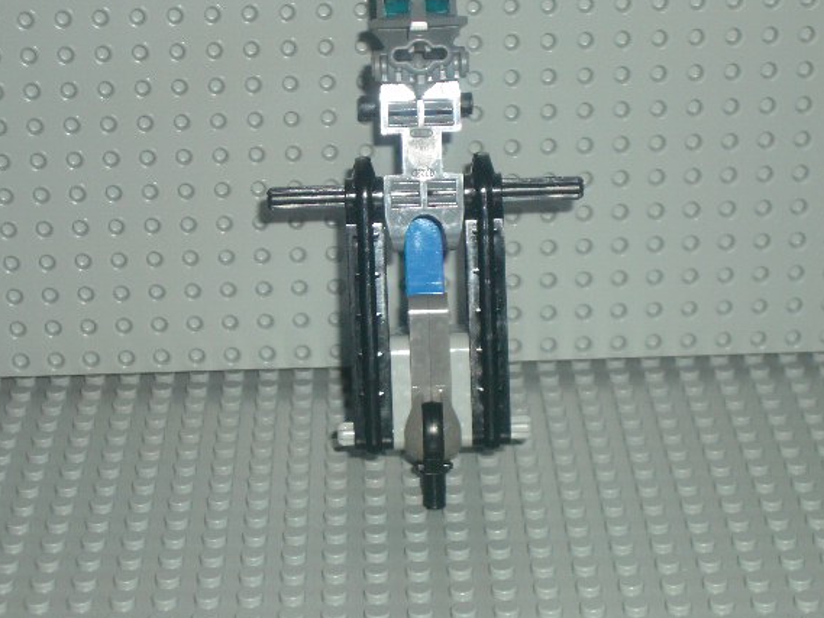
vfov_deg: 14.9
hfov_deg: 19.8
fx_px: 2357
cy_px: 278
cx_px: 390
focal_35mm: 99
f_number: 4.4
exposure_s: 1/60
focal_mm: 14.6
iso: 100
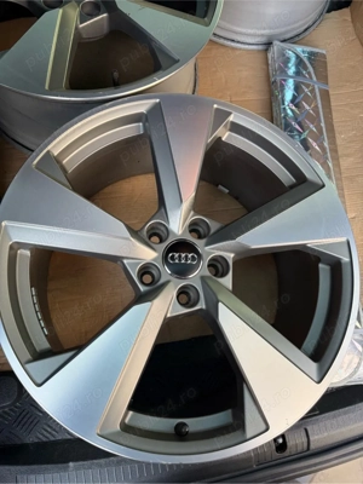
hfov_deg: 56.8
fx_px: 336
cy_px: 242
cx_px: 182
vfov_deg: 71.6
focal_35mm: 24
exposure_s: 1/313
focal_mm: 6.76
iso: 100
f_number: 1.78
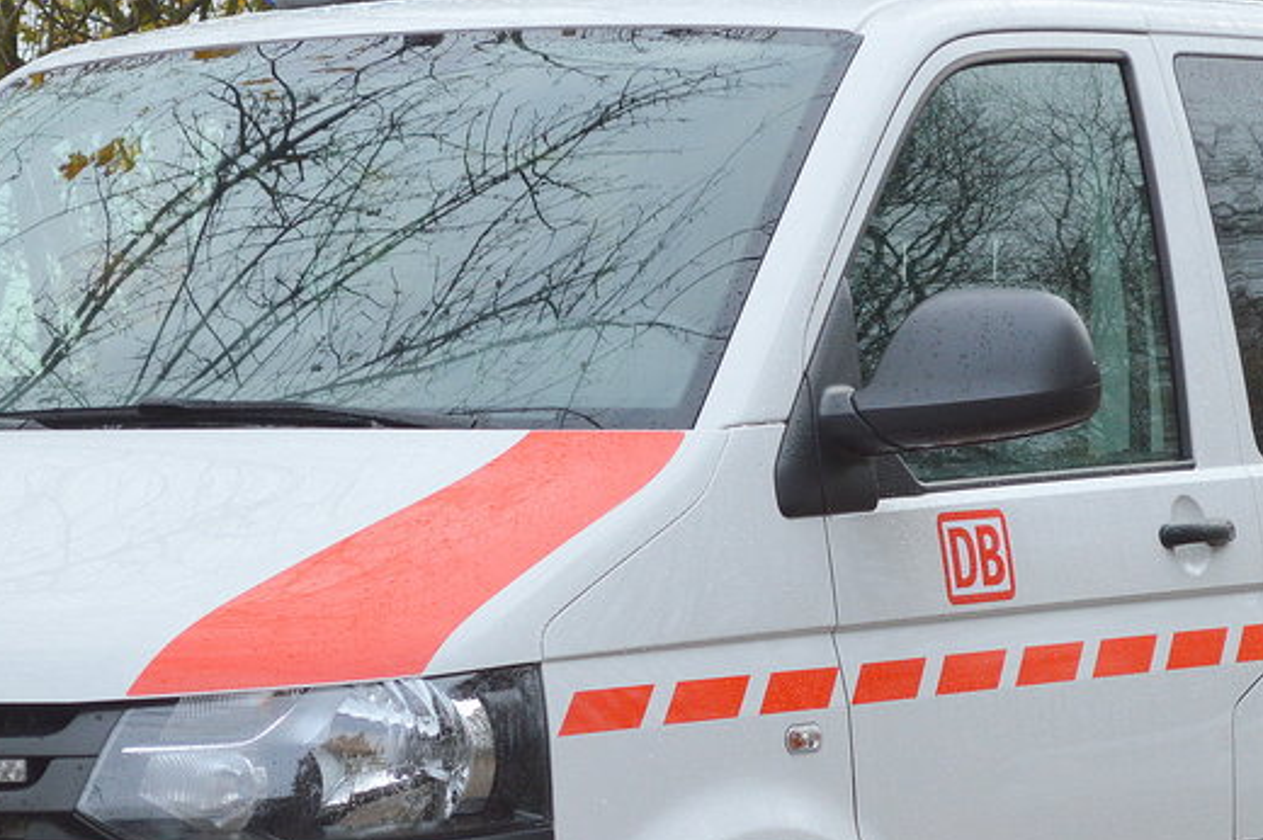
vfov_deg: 8.2
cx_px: 607
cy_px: 618
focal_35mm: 166
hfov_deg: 12.4
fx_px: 5820
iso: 400
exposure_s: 1/640
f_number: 5.6
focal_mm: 48
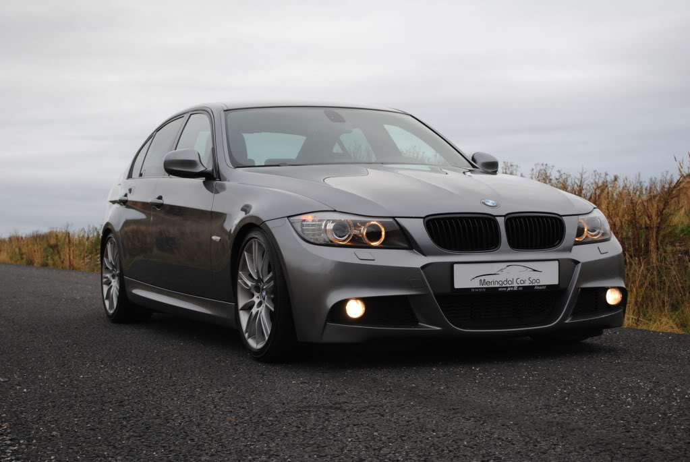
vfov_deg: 21.6
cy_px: 231
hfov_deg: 31.9
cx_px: 345
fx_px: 1209
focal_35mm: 63
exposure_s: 1/125
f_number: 5.6
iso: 180
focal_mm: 42
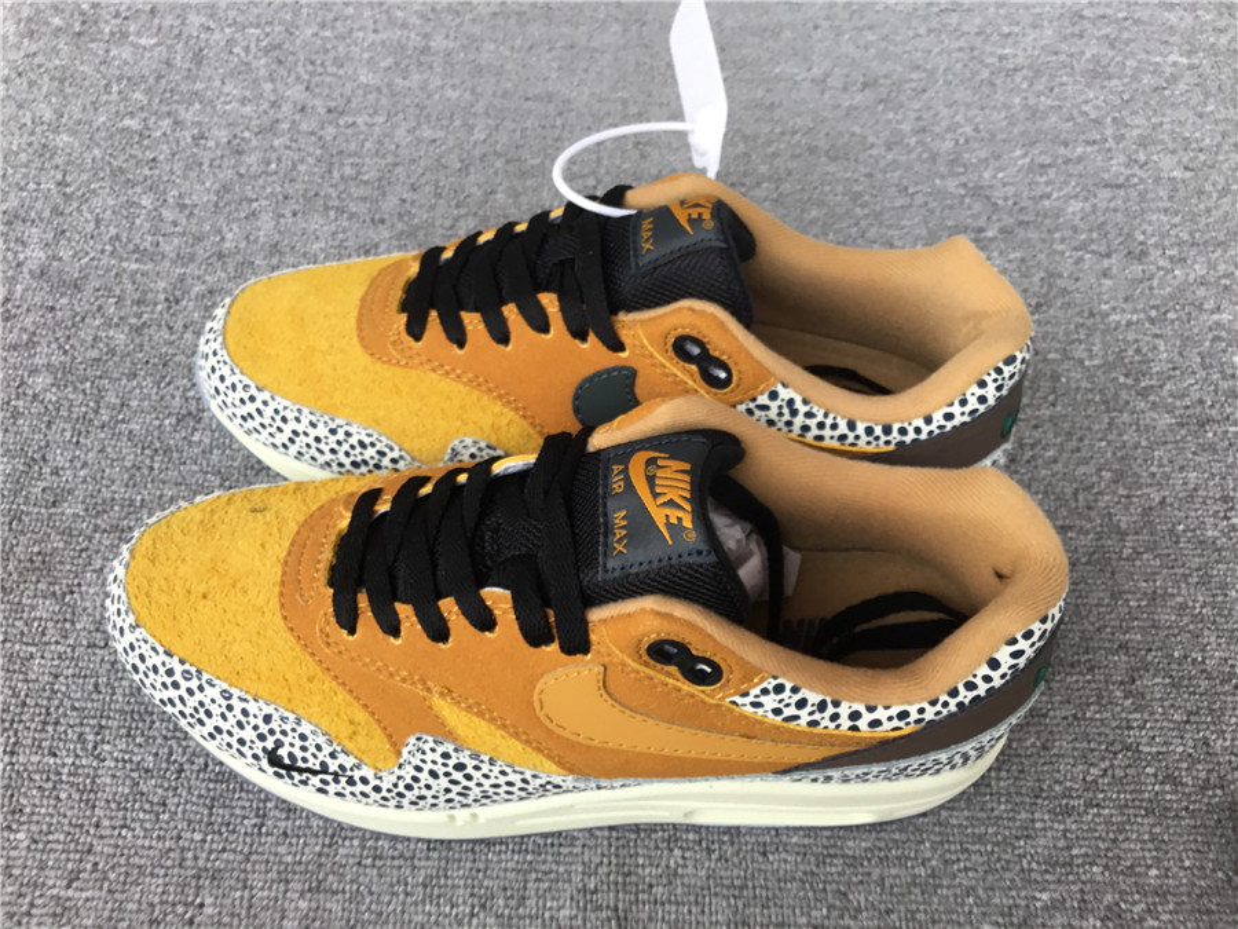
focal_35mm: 31
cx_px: 619
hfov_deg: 58.4
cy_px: 464
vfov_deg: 45.4
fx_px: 1109
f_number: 2.4
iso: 40
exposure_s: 1/100
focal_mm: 3.3
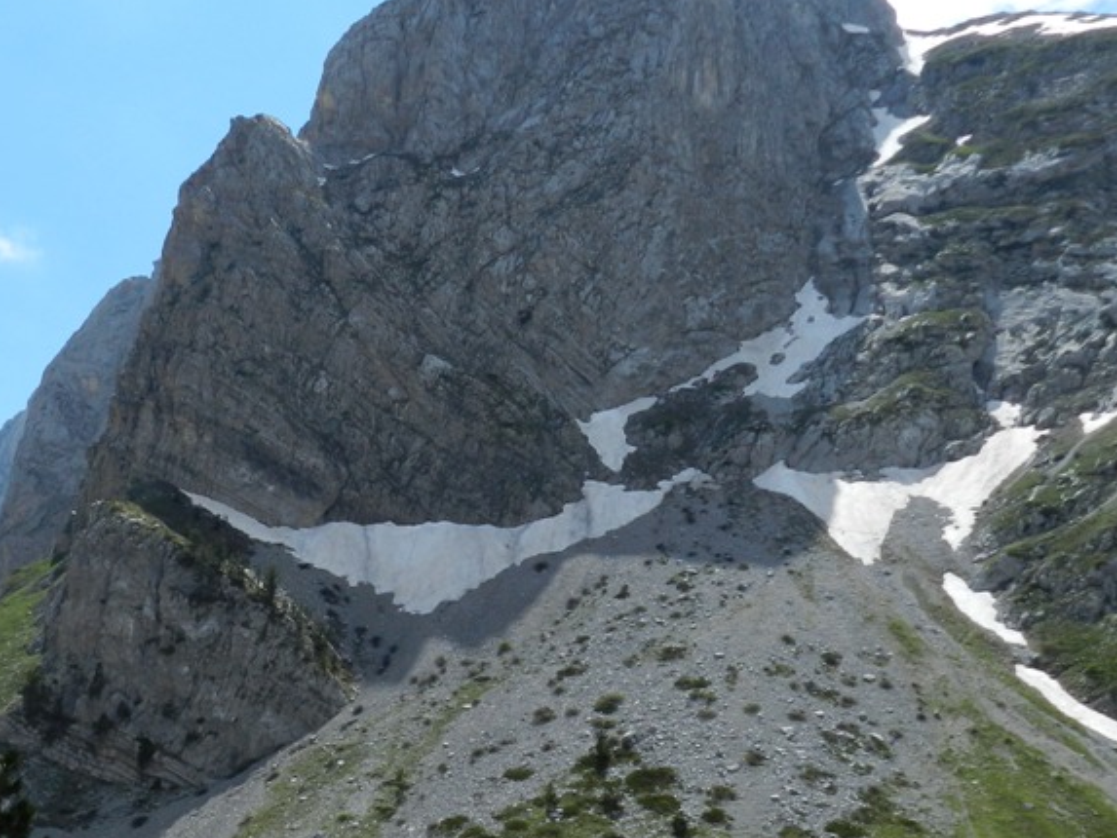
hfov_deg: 37.6
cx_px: 337
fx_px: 1614
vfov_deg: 28.8
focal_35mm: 50
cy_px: 606
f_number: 4.5
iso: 160
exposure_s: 1/1000
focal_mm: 5
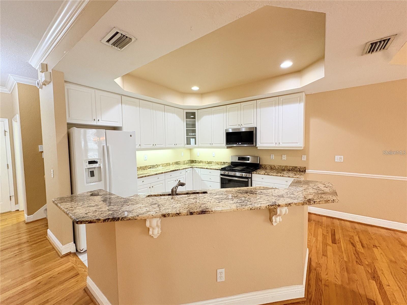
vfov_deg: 85.7
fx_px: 165
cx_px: 204
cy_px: 152
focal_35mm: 14
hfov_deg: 102.1
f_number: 2.2
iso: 200
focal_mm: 2.22
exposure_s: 1/60
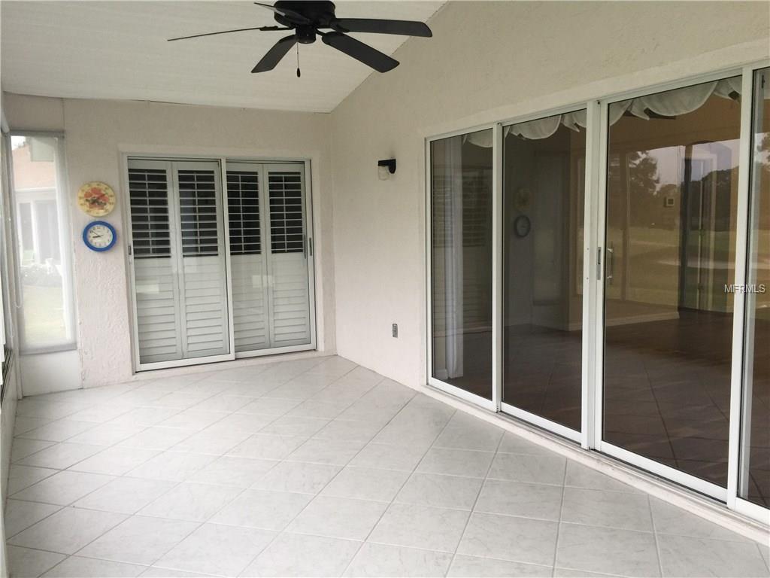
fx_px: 645
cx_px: 385
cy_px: 289
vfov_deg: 48.2
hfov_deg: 61.7
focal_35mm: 29
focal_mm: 4.15
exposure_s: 1/30
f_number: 2.2
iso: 50
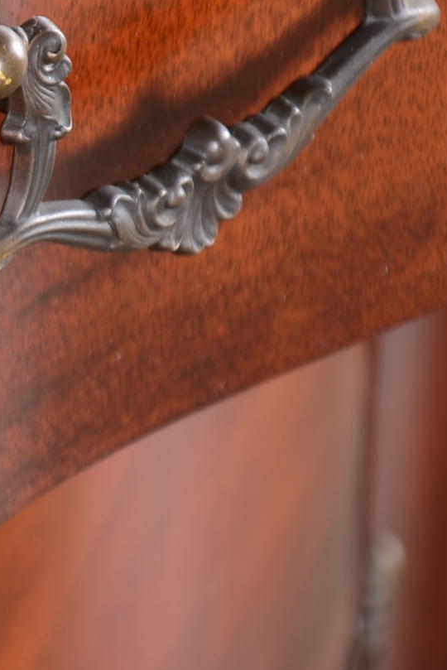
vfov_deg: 4.3
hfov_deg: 2.9
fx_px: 8904
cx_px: -561
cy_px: 256
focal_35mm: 479
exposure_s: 1/125
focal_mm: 105
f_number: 8
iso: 125
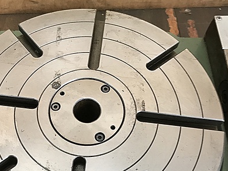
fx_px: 303
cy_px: 131
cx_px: 91
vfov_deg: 30.9
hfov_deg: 41.1
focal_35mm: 46
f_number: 1.8
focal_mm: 3.99
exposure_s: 1/24
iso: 32
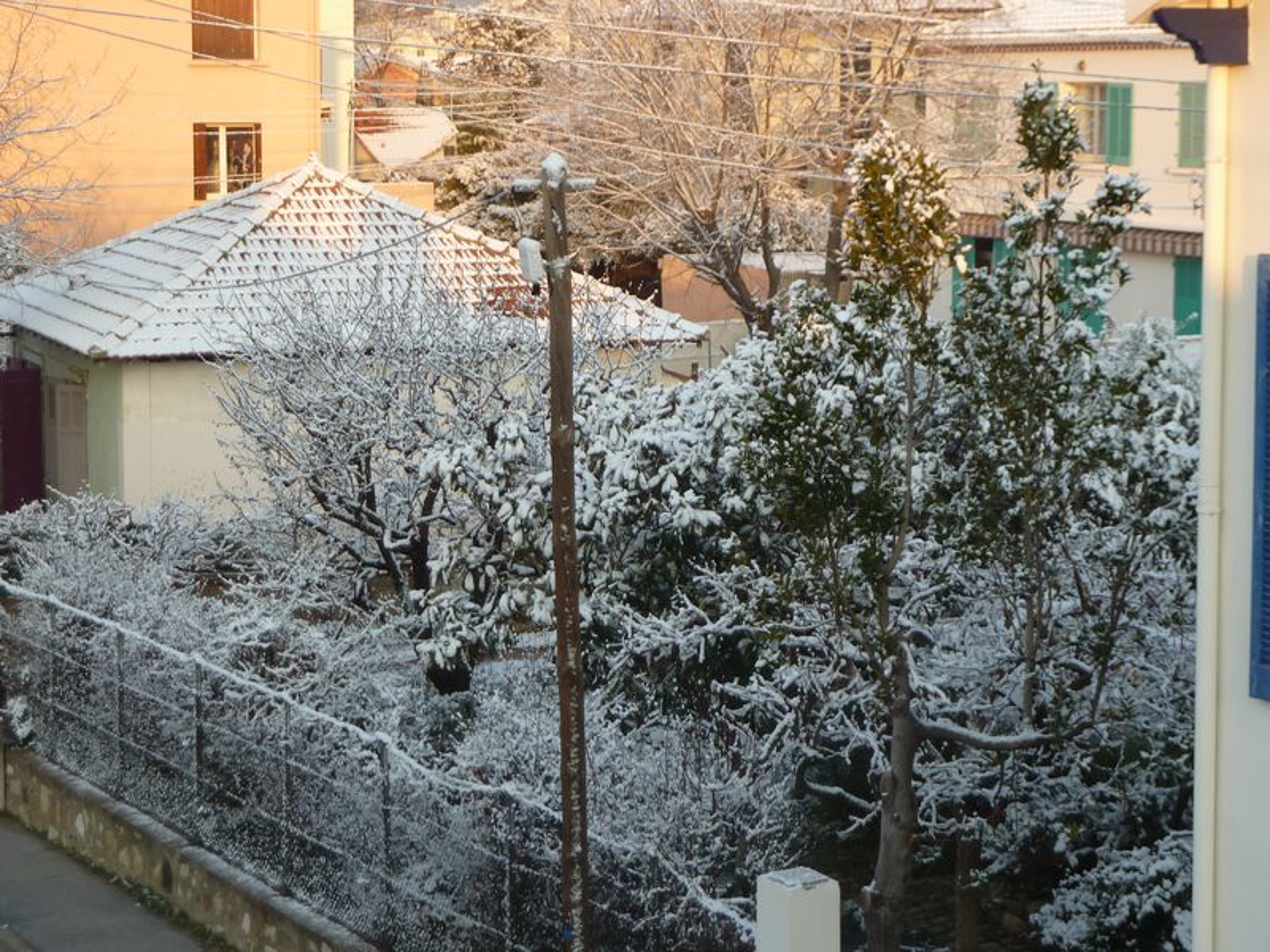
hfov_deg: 23.6
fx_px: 3045
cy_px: 476
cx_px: 635
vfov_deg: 17.8
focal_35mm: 83
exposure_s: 1/100
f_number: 4.2
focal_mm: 13.7
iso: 80
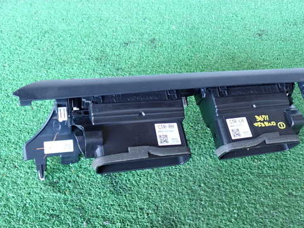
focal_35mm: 37
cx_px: 160
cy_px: 118
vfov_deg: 38.7
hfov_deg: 50.1
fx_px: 325
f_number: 2.3
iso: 320
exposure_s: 1/30
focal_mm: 5.4
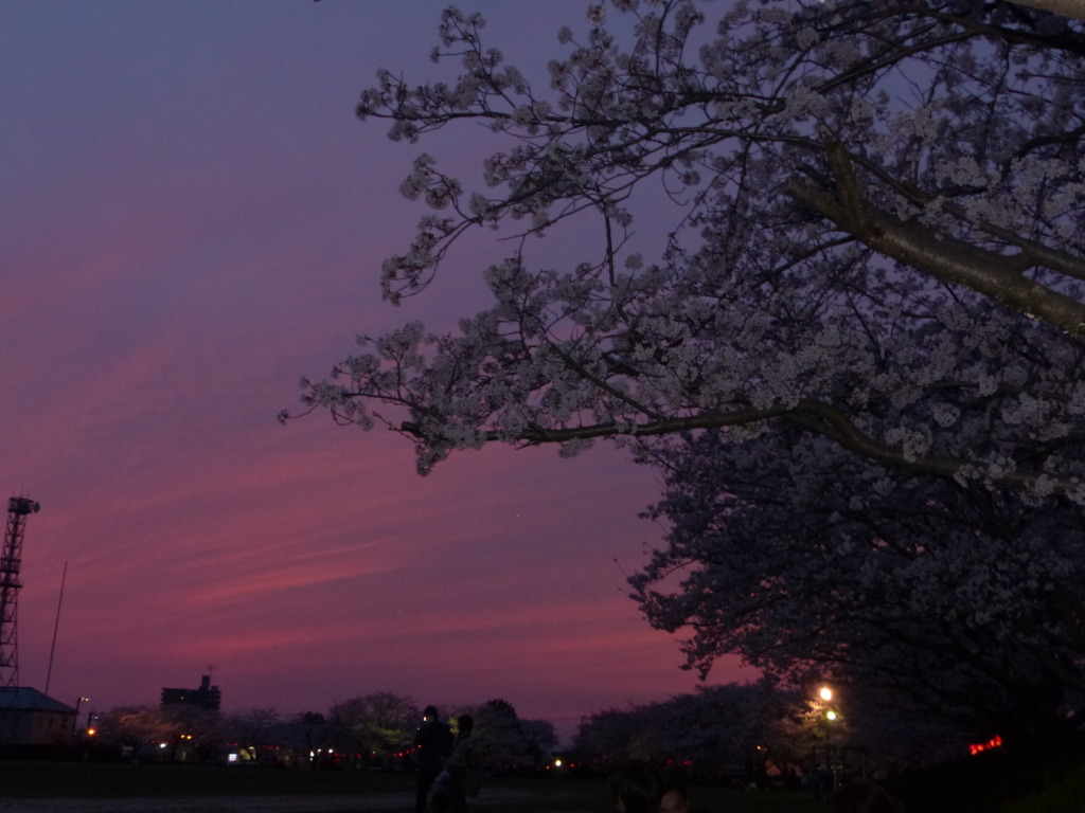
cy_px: 406
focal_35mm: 38
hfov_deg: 49.0
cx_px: 542
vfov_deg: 37.7
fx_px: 1191
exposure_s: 1/20
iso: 250
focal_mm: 6.8
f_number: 5
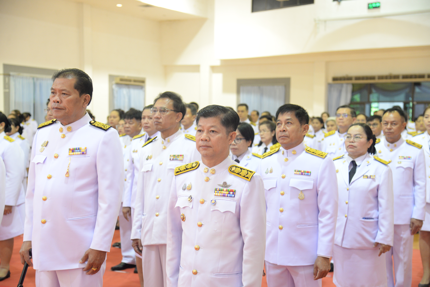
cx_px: 215
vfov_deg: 23.4
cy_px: 144
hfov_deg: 34.5
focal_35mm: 58
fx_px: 693
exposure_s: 1/60
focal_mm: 58
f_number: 4
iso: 1800
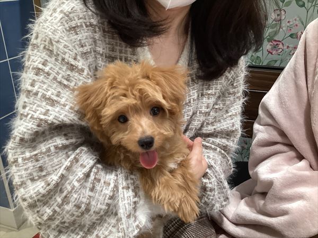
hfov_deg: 58.4
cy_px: 119
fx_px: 285
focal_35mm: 31
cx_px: 159
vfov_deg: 45.4
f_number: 2.4
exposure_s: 1/60
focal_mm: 3.3
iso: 125
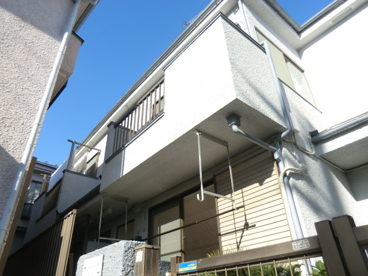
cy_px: 138
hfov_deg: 71.6
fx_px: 255
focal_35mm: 24
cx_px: 184
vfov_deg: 56.8
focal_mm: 4.3
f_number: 3.2
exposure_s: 1/500
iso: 80
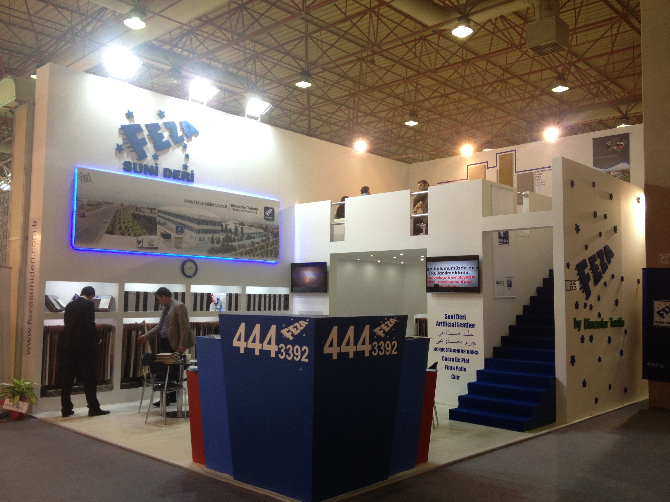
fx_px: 677
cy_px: 251
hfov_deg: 52.6
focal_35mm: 35
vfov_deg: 40.7
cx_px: 335
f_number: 2.4
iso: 80
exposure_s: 1/40
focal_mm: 4.28
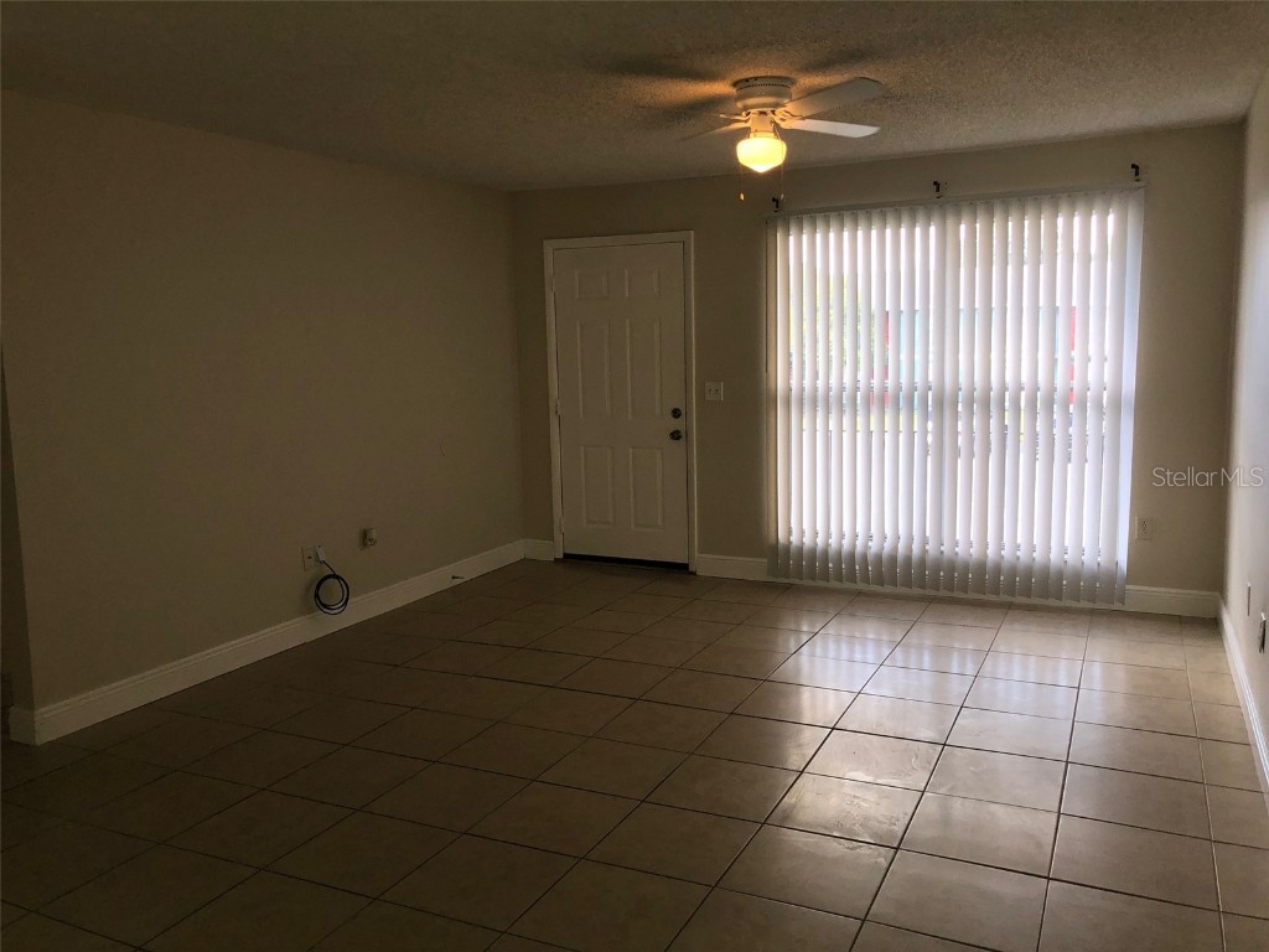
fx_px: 1026
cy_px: 476
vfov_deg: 49.7
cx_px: 634
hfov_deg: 63.4
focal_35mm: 28
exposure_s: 1/109
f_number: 1.8
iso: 20
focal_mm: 3.99
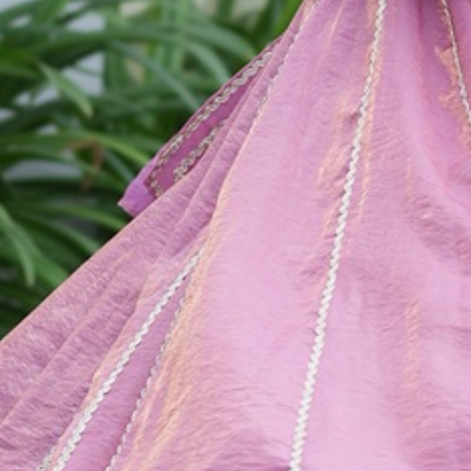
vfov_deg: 3.9
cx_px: 636
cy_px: -28
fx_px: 6881
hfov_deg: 3.9
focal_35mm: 447
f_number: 2.8
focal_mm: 55
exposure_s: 1/640
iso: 160
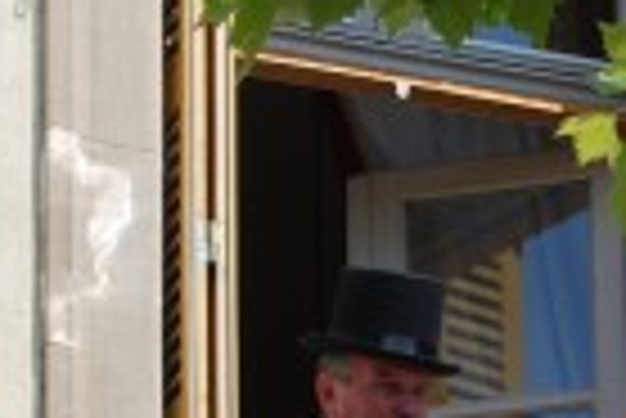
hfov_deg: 5.4
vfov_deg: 3.6
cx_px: 1018
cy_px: 654
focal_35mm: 380
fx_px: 6620
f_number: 7.1
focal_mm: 55
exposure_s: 1/200
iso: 100
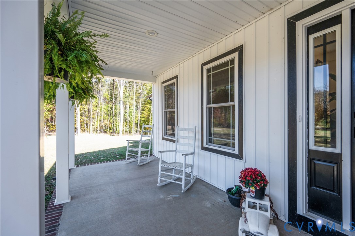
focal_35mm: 16
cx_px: 178
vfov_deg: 75.4
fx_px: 153
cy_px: 118
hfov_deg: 98.6
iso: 400
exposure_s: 1/500
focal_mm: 15.5
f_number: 4
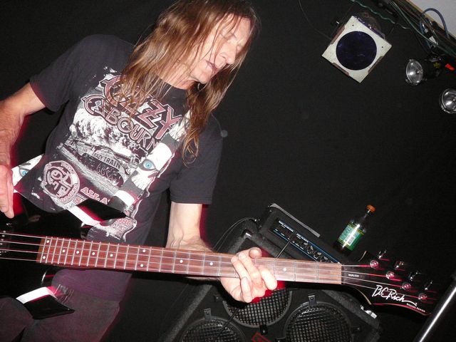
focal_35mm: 35
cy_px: 171
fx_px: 461
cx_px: 228
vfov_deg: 40.7
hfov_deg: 52.6
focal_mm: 5.2
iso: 250
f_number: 2.8
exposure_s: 1/30
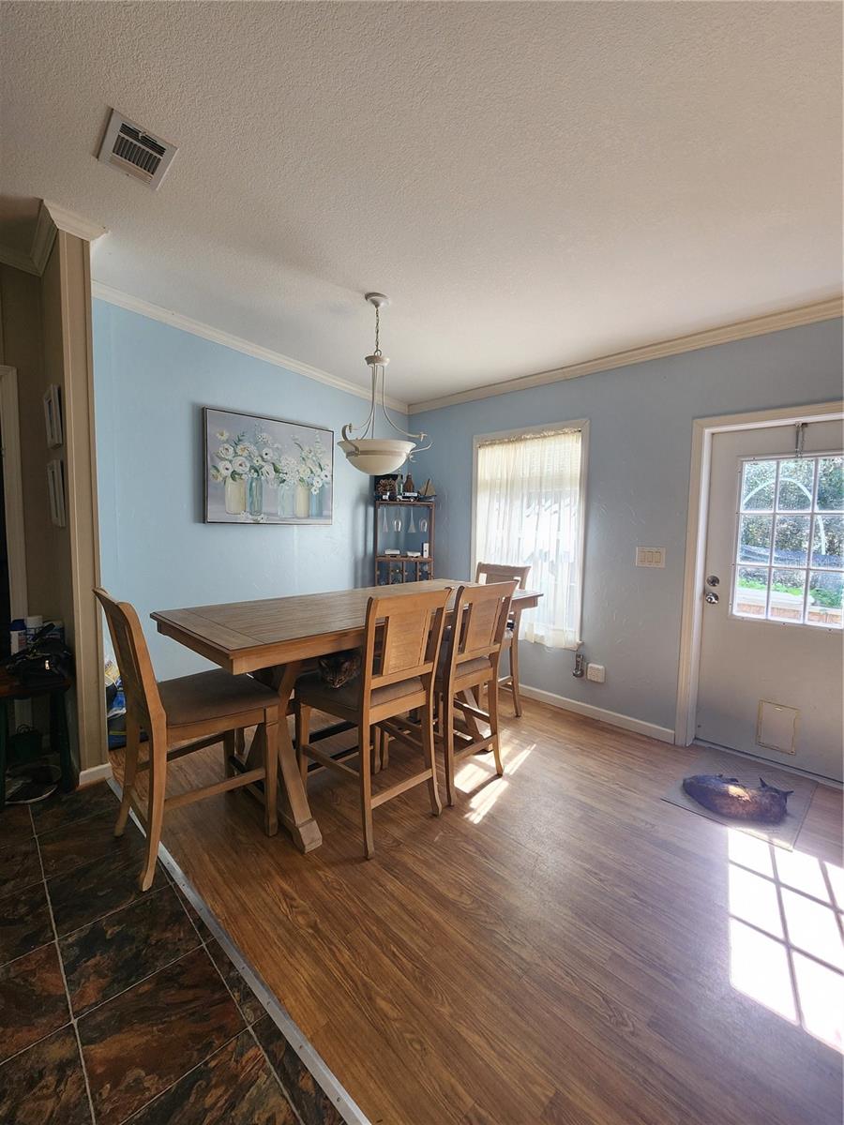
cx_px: 422
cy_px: 562
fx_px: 423
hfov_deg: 89.9
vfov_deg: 106.2
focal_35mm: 13
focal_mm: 2.2
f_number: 2.2
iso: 50
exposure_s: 1/60
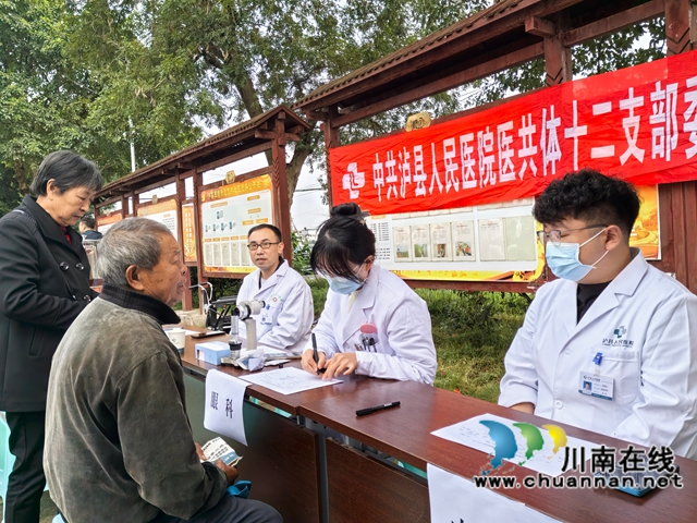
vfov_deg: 51.4
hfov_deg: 65.3
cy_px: 262
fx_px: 544
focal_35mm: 27
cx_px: 348
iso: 50
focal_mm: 5.52
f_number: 1.9
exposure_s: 1/1227
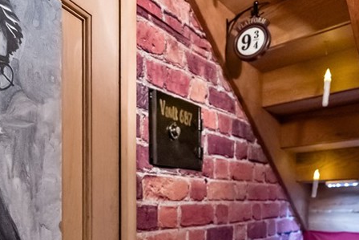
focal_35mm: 32
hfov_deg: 58.2
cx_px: 143
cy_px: 221
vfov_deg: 38.0
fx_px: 319
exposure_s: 1/160
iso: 10000
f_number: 2.8
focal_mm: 14
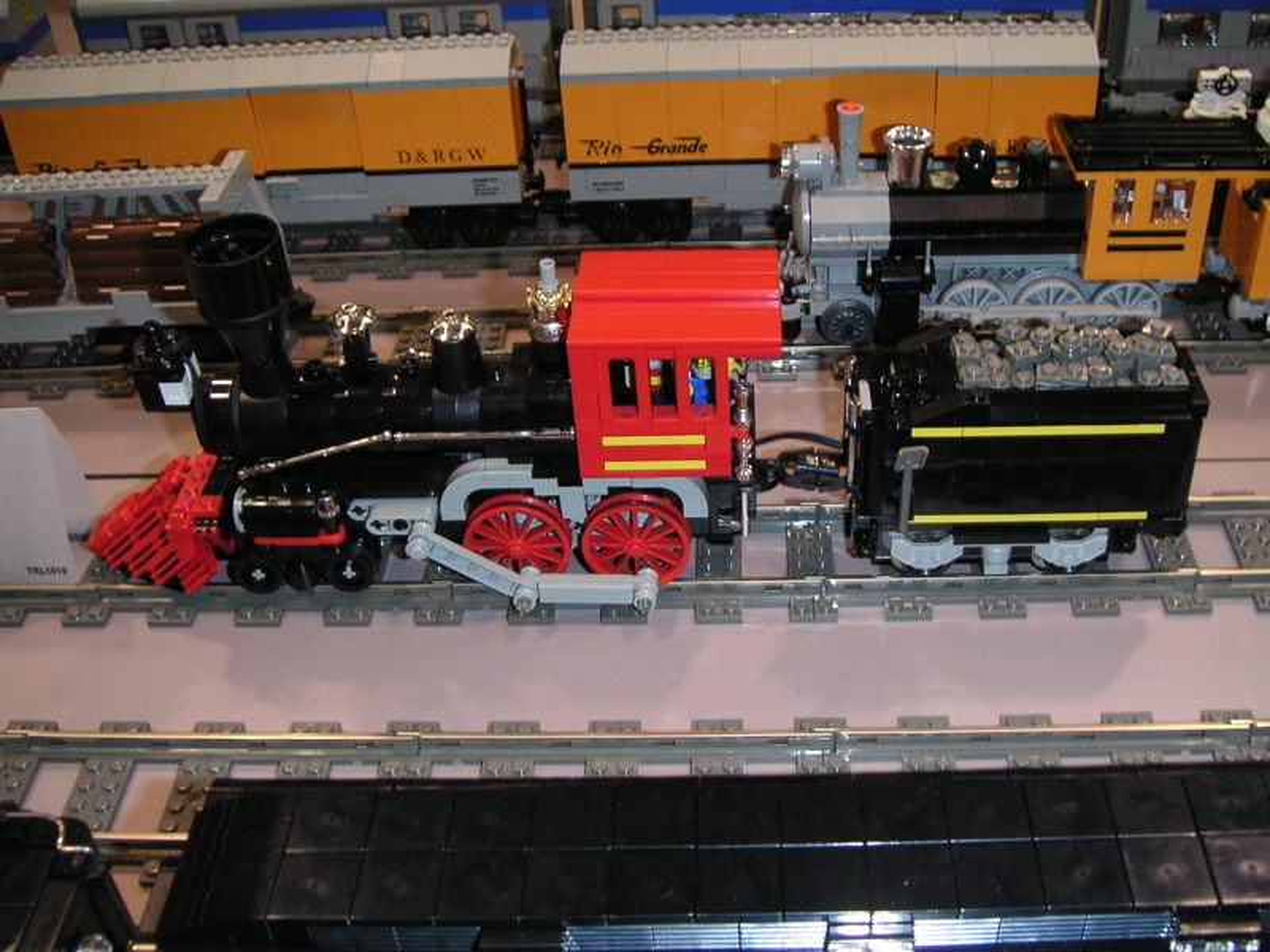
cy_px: 476
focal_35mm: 38
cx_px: 635
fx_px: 1394
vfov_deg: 37.7
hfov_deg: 49.0
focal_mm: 6
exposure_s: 1/45
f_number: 2.8
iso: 160
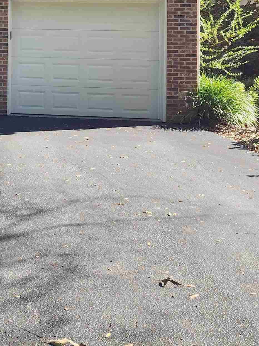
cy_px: 33
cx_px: -49
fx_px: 569
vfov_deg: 32.1
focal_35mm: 57
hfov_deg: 23.5
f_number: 1.8
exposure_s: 1/357
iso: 12
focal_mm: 6.4
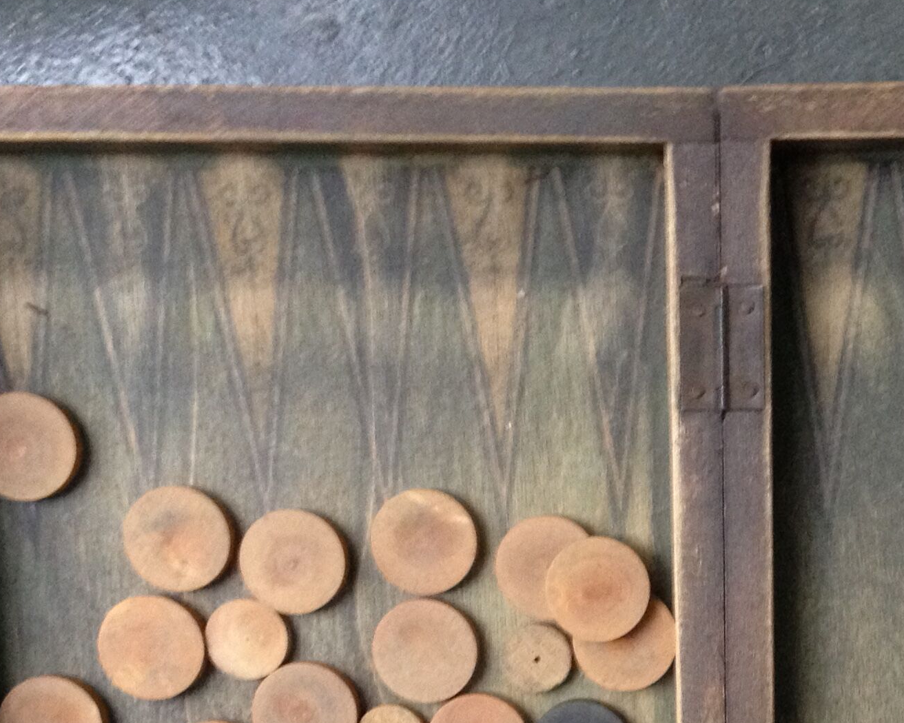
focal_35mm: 85
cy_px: 790
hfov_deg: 22.2
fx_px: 2274
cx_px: 730
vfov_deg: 17.5
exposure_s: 1/20
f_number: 2.4
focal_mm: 4.28
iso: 250
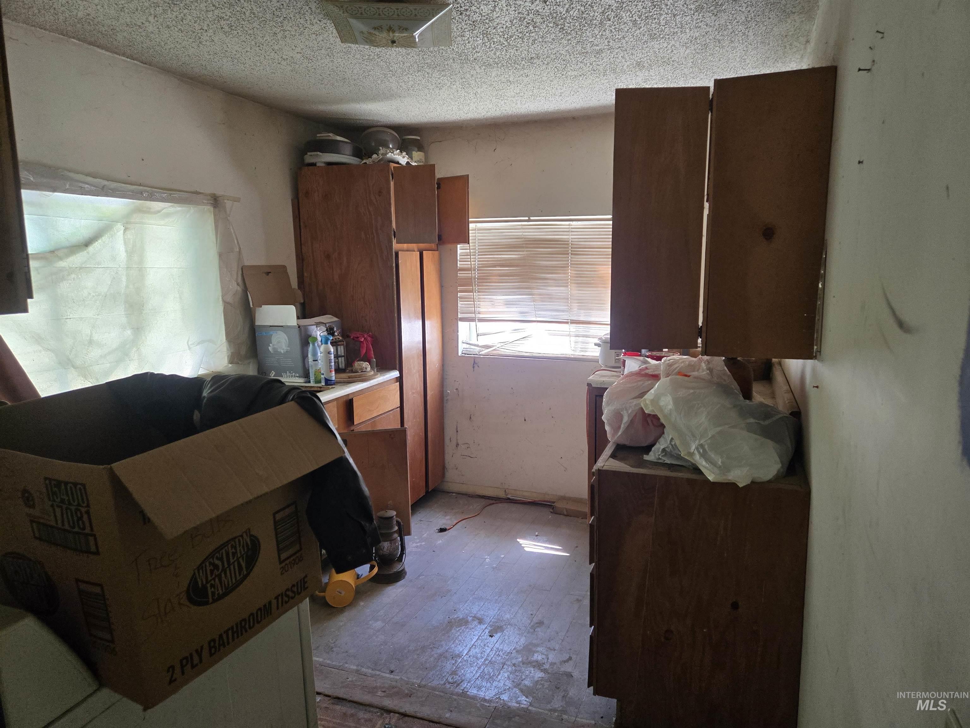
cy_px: 364
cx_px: 485
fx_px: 644
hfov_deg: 73.9
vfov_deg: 58.9
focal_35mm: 23
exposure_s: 1/120
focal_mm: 5.4
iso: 250
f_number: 1.8
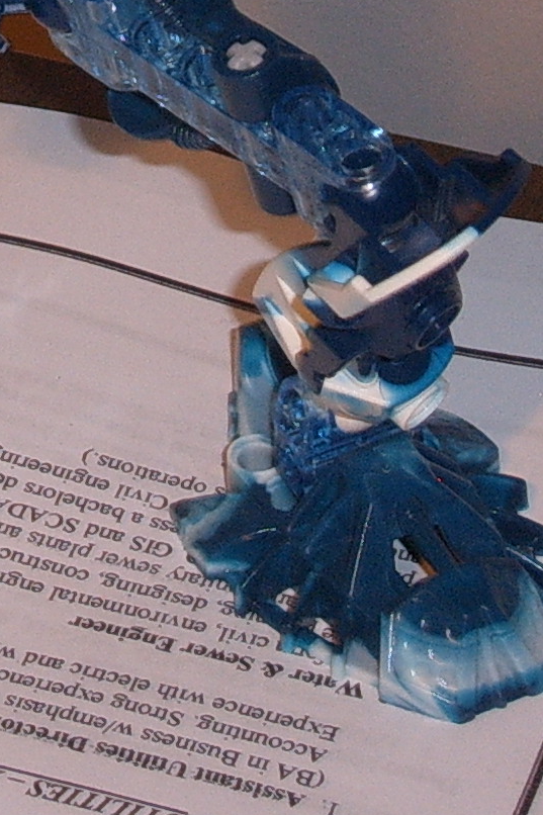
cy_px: -115
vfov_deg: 8.1
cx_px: -71
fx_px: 5681
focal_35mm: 251
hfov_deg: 5.5
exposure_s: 1/45
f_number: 3.9
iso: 69
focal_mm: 12.4
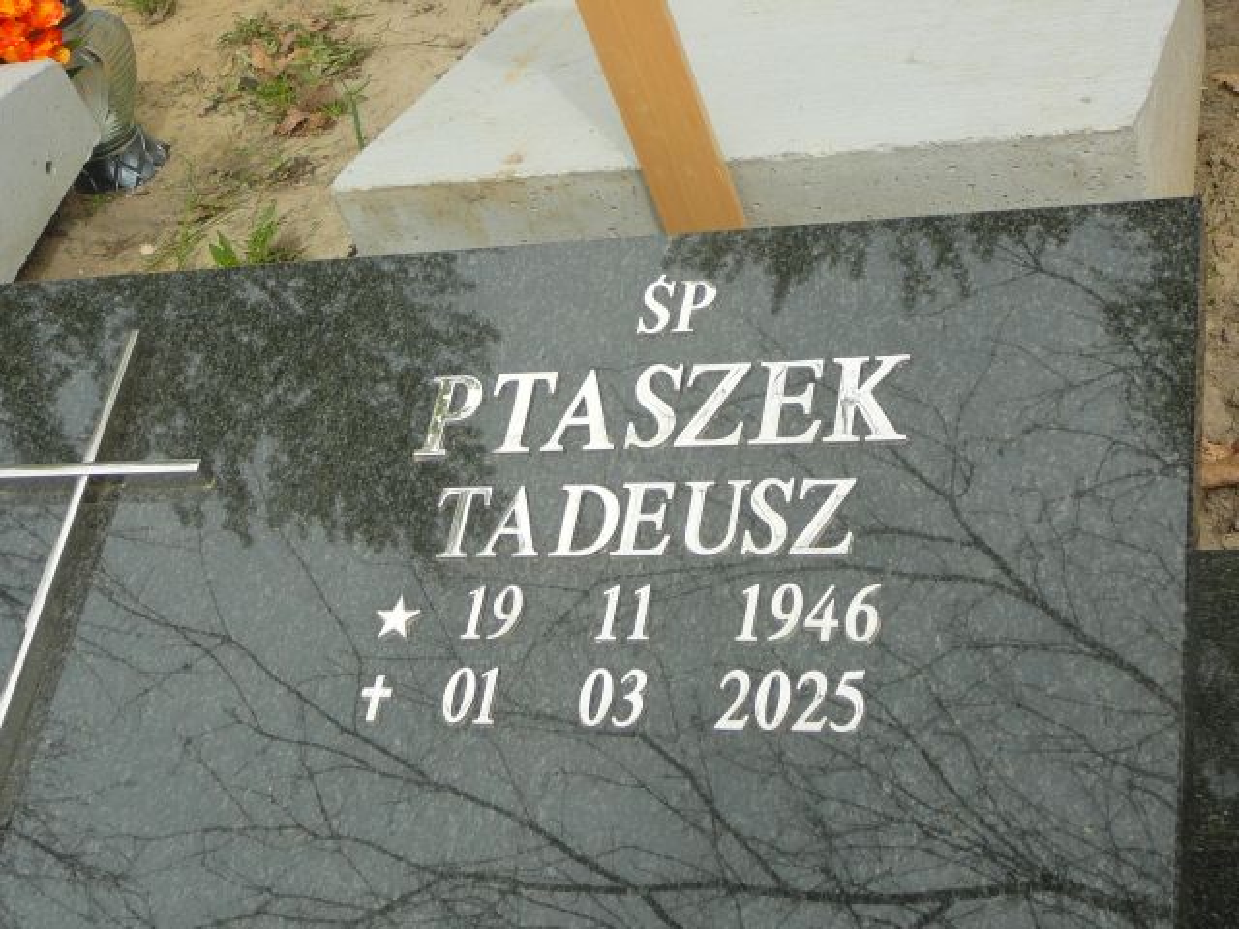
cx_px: 620
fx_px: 1969
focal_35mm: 55
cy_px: 464
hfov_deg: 34.9
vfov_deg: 26.6
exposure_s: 1/400
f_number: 3.5
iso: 80
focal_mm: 8.2
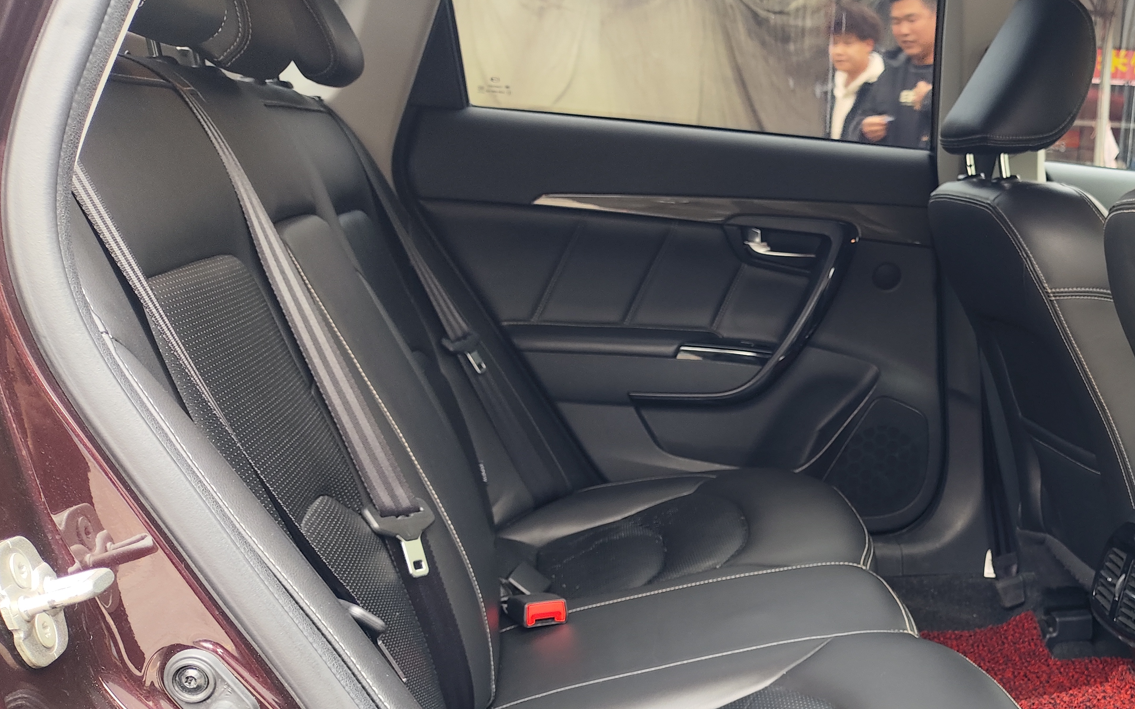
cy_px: 481
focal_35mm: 41
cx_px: 903
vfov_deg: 31.0
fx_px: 1268
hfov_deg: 45.8
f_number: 1.8
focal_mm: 4.68
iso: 86
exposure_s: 1/30
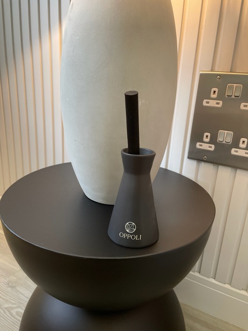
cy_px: 166
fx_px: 248
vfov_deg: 67.3
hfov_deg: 53.1
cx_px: 124
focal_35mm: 26
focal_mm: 4.2
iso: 100
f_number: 1.6
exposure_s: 1/121
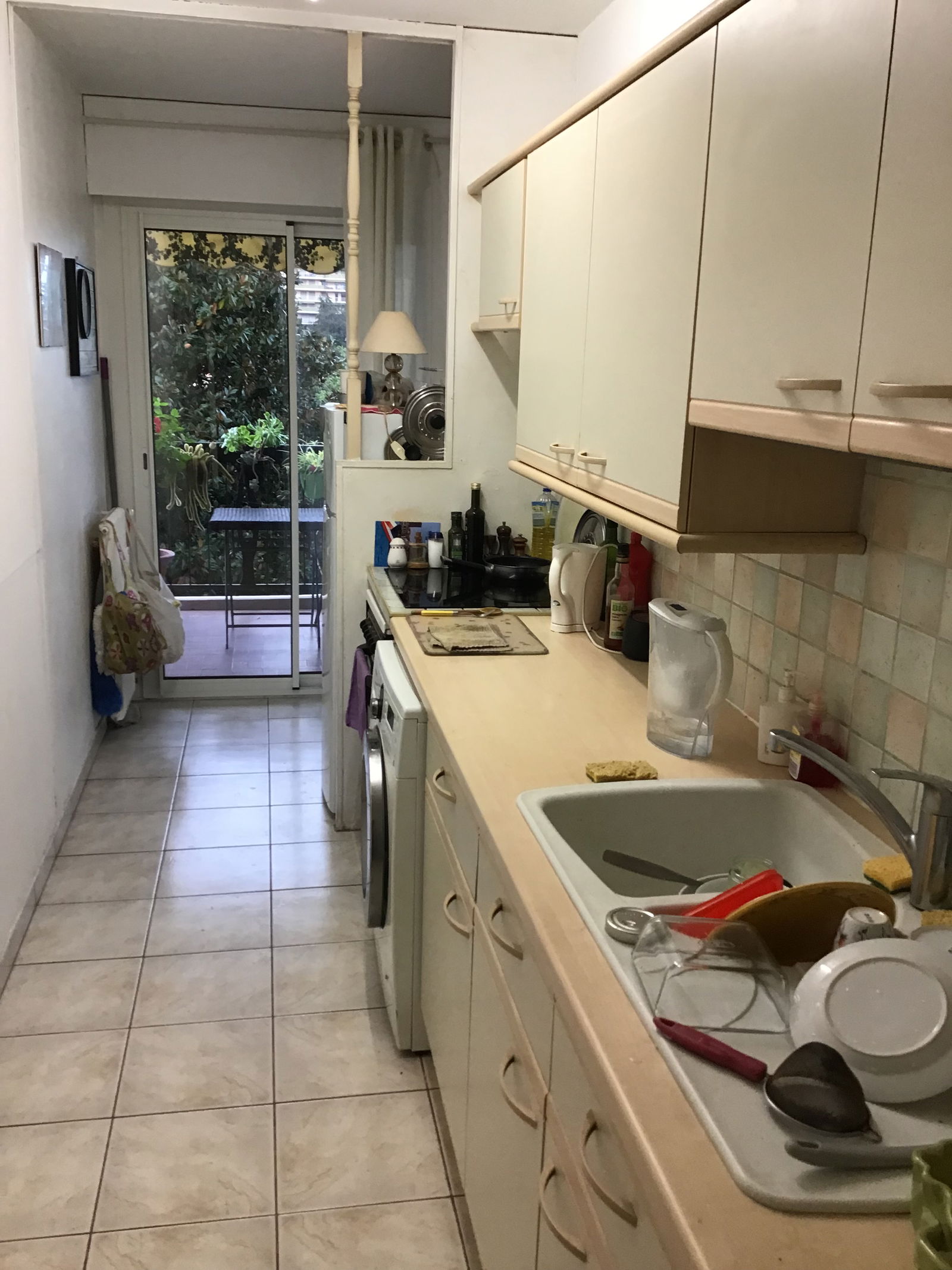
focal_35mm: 31
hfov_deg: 45.4
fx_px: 1137
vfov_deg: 58.3
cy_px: 635
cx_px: 476
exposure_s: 1/33
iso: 80
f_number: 2.4
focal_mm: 3.3
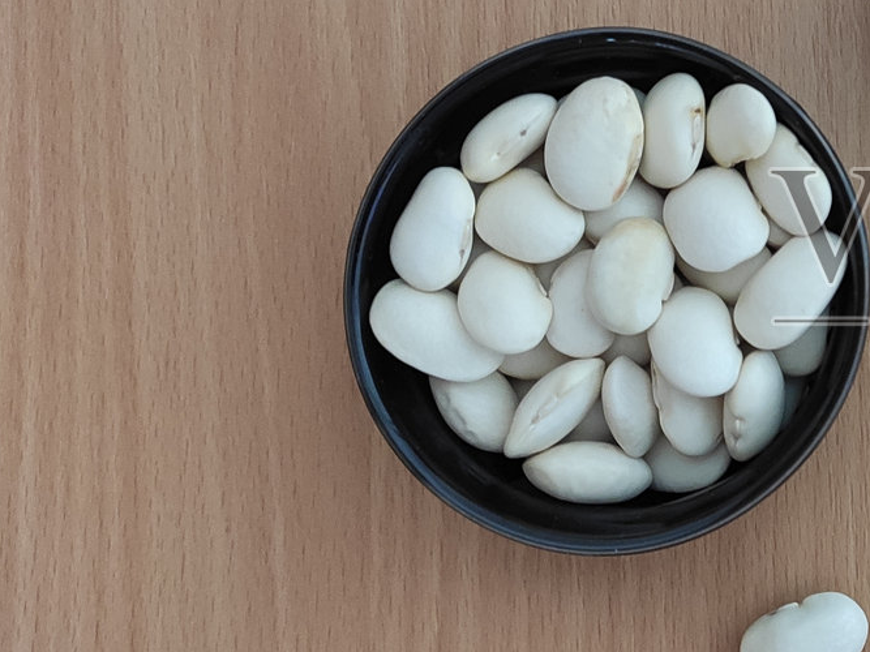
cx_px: 989
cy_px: 257
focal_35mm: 60
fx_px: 1508
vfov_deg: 24.4
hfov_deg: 28.8
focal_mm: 4.74
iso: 1592
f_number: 1.79
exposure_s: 1/30
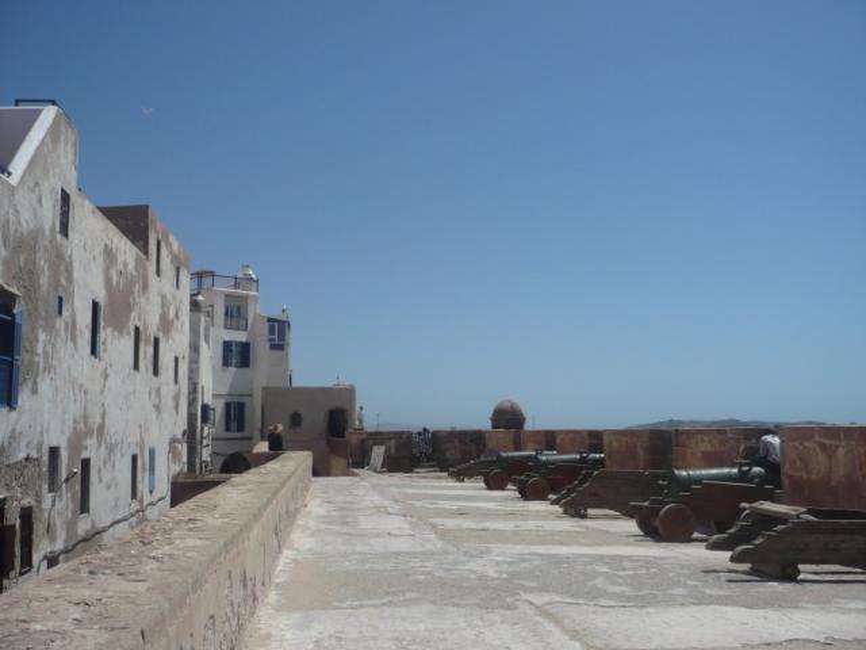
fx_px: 876
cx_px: 433
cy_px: 325
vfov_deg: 40.7
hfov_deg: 52.6
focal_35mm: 35
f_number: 8
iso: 100
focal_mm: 5.8
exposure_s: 1/500
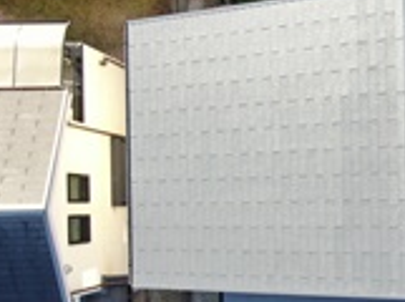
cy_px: 199
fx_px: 864
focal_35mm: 74
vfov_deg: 19.8
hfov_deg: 25.1
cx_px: 405
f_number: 3.2
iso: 100
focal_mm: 5.82
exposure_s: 1/160
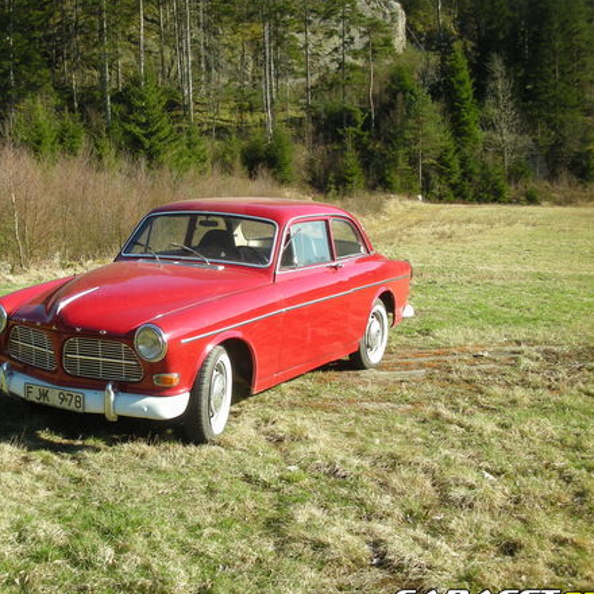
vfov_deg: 37.5
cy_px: 286
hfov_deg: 37.1
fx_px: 874
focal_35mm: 45
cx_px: 193
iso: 50
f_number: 2.8
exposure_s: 1/350
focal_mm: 5.8
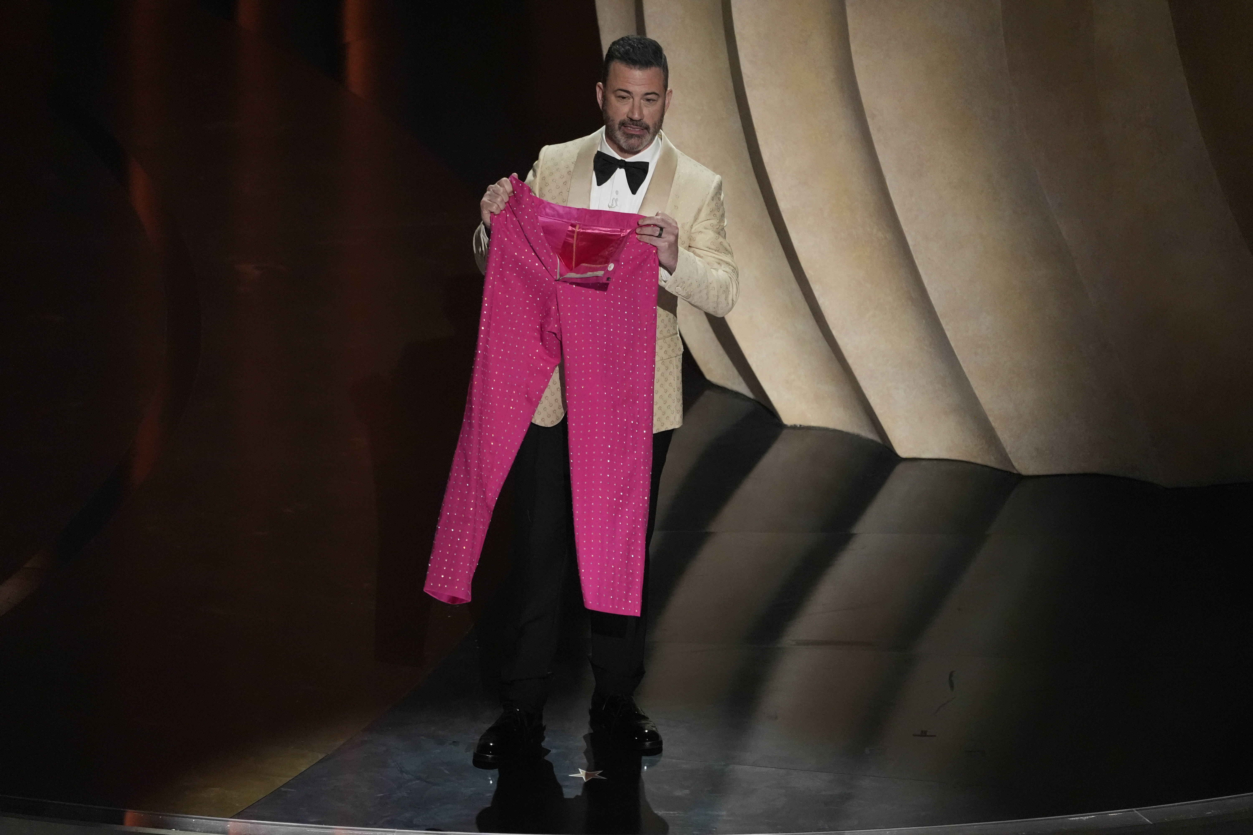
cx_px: 626
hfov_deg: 5.6
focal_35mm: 370
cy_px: 418
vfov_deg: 3.7
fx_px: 12877
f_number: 5.6
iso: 6400
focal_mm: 370
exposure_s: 1/500
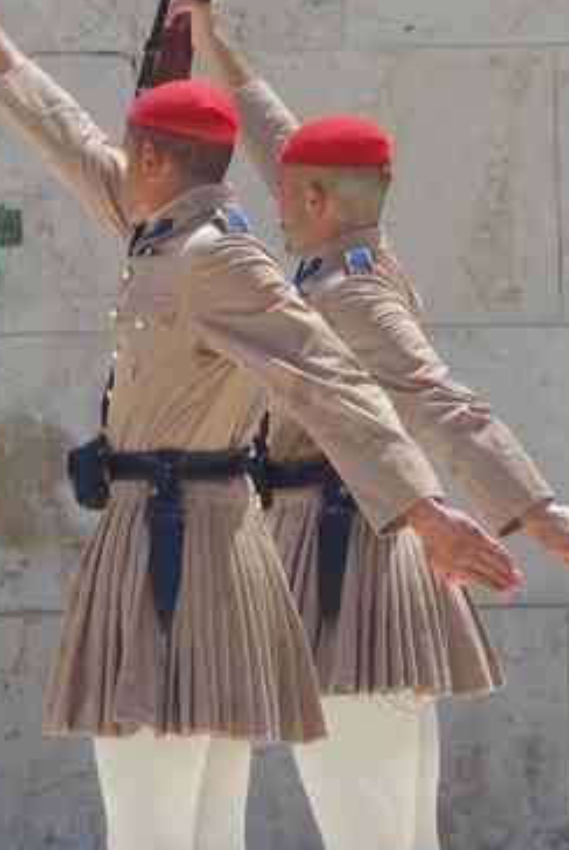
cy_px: 171
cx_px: 110
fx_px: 4851
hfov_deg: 6.7
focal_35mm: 205
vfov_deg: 10.0
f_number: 11
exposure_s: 1/100
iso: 200
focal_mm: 50
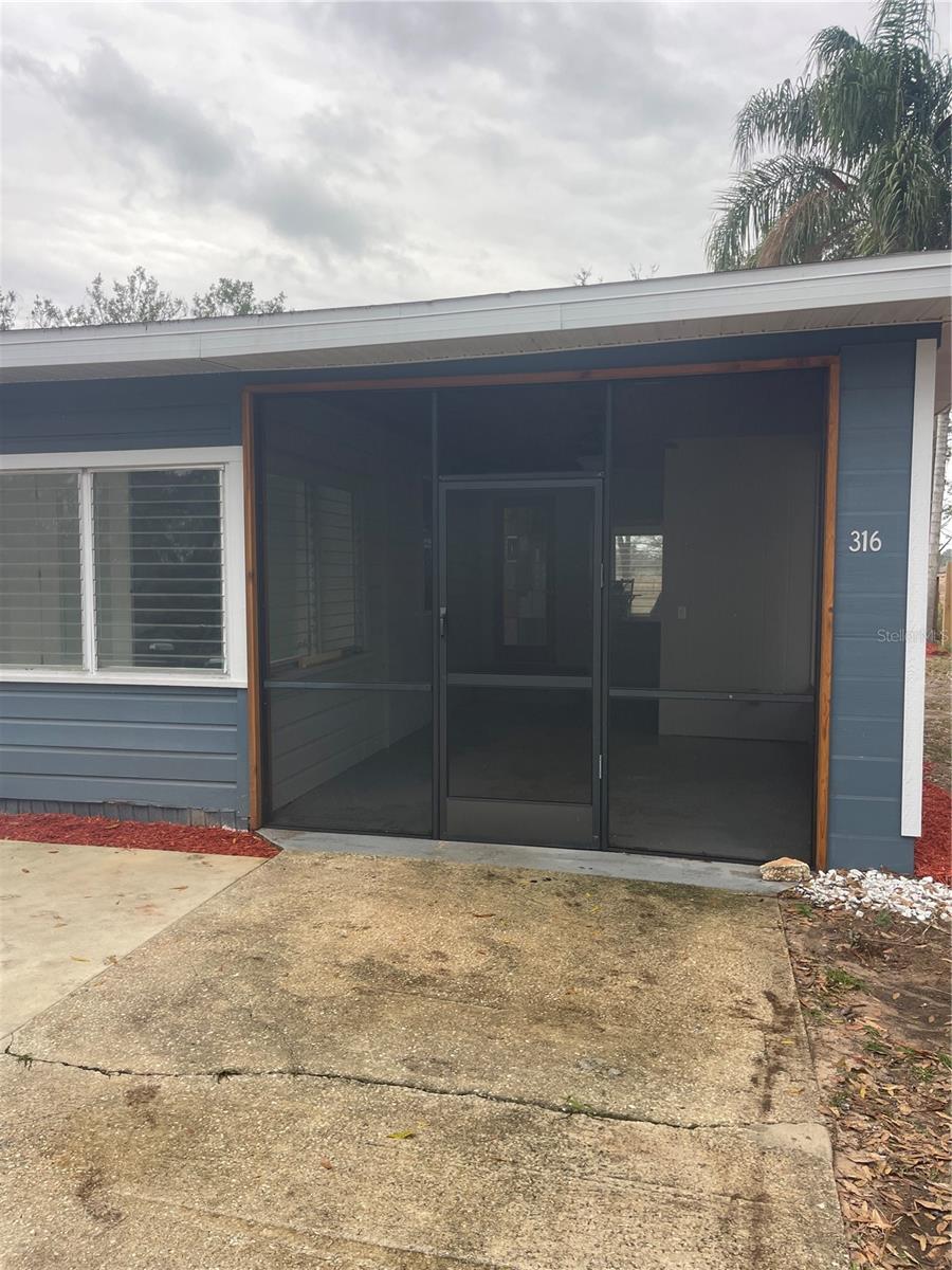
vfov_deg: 69.4
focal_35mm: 25
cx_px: 476
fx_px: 917
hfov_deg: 54.9
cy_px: 635
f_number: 1.6
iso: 32
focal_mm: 5.1
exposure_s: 1/556
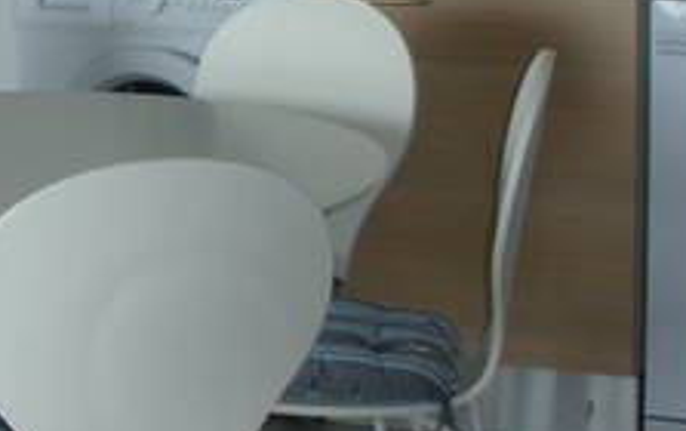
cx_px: -172
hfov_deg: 14.9
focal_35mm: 135
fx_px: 2527
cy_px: 6
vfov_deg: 9.7
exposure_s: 1/30
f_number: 3.5
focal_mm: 6.3
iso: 160
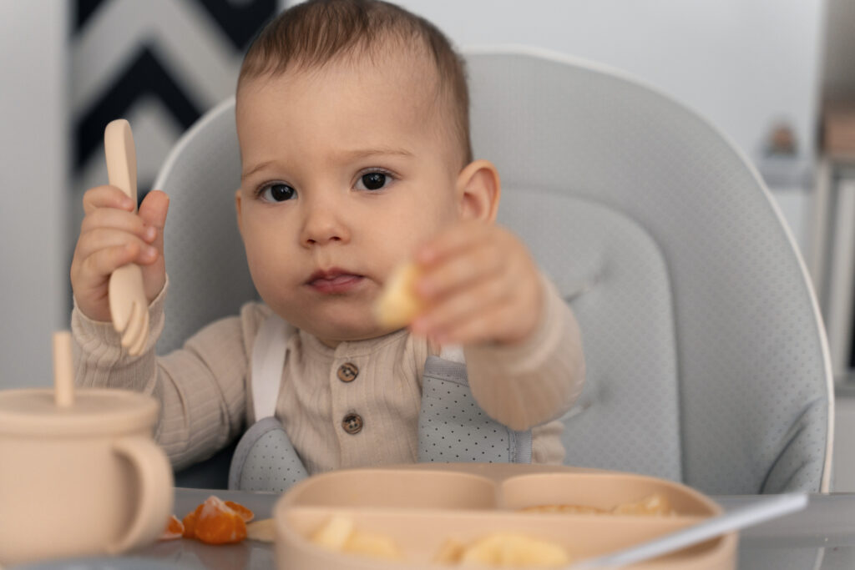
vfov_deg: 19.5
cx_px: 428
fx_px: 1663
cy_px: 285
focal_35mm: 70
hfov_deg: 28.8
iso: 640
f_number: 2.8
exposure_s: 1/100
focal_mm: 70
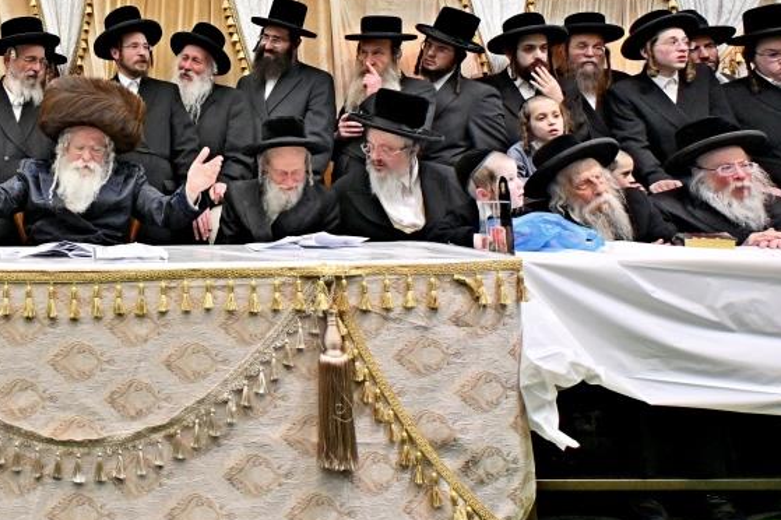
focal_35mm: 33
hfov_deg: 52.5
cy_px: 87
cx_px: 126
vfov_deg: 38.1
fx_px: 715
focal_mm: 12
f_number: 3.5
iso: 640
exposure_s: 1/200
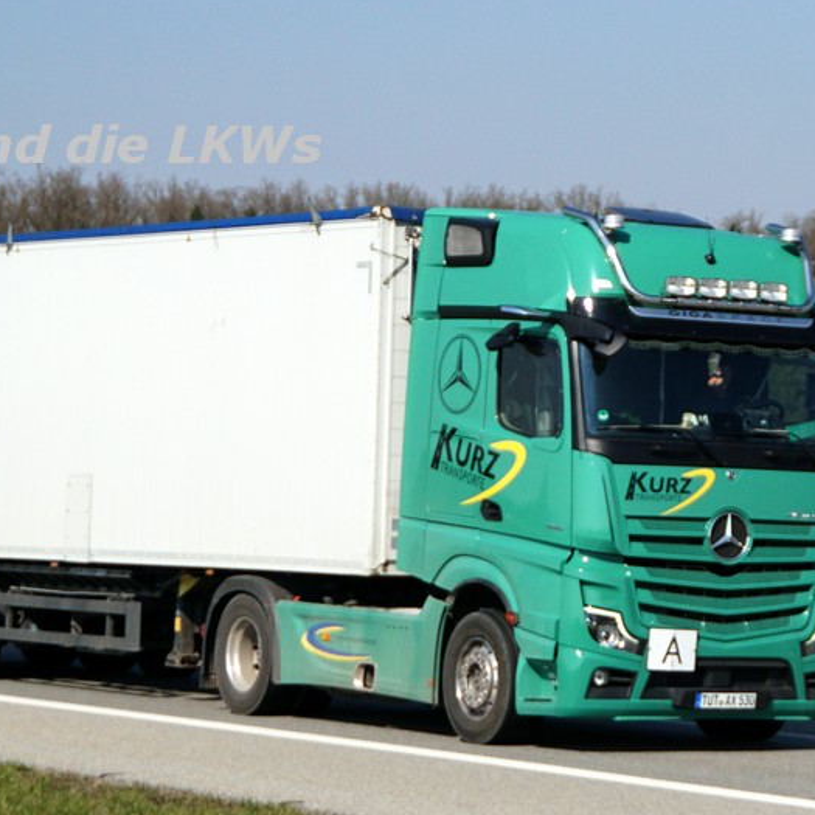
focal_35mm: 97
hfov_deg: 17.9
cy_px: 408
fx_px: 2584
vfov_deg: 17.9
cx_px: 306
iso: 250
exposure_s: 1/2000
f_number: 4.5
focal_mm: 50
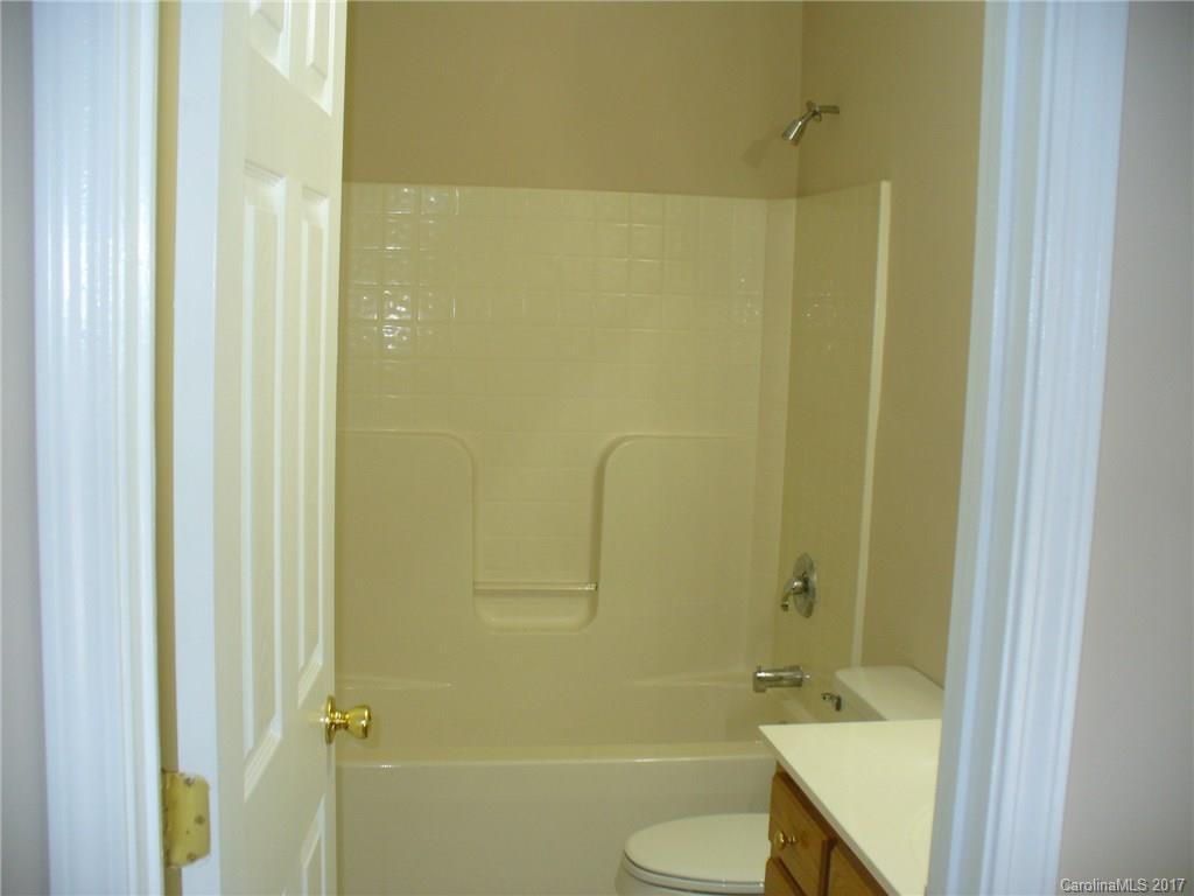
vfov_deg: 38.7
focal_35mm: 37
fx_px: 1276
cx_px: 597
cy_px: 448
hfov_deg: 50.1
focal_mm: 6.1
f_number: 2.8
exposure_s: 1/30
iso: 100
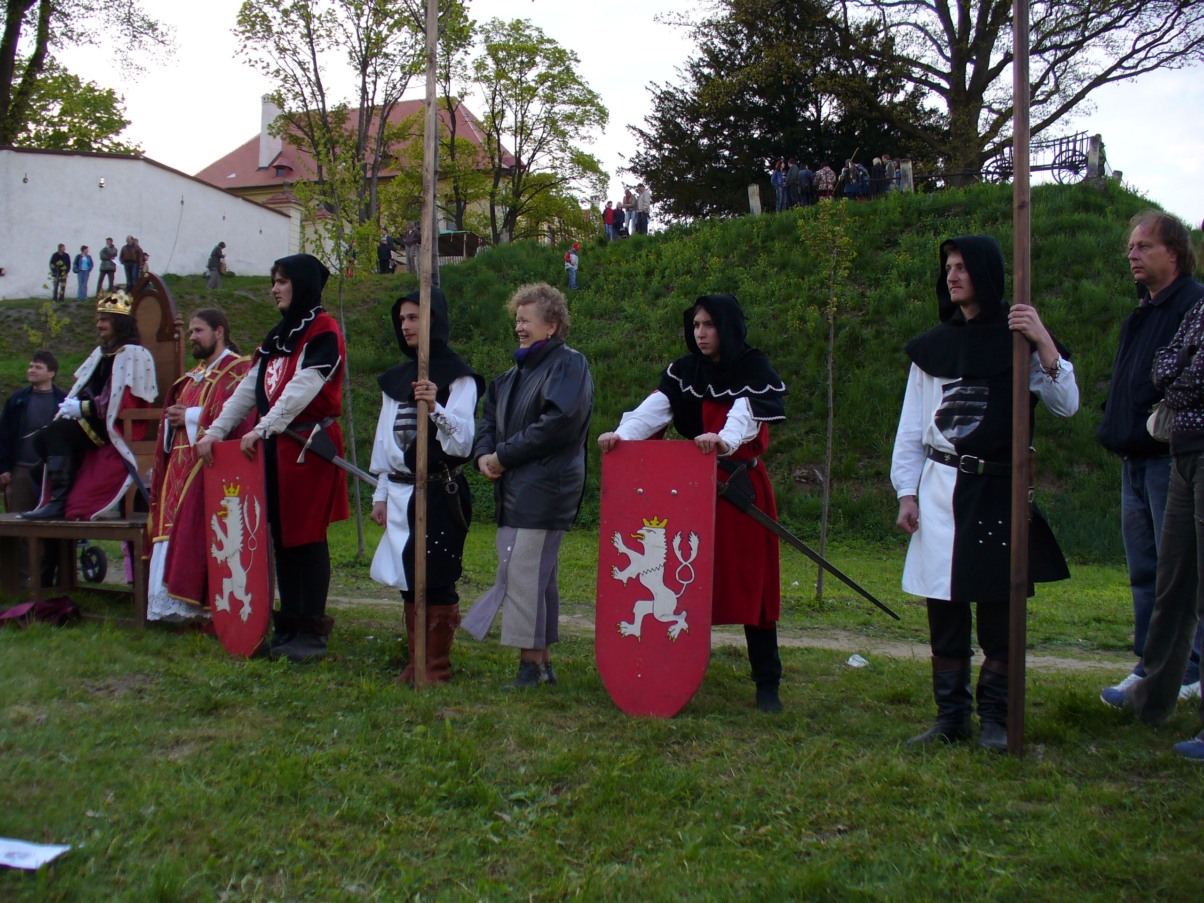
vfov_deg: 38.7
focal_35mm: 37
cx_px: 602
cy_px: 452
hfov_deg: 50.1
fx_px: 1287
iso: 80
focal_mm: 6.1
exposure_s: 1/200
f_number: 2.8
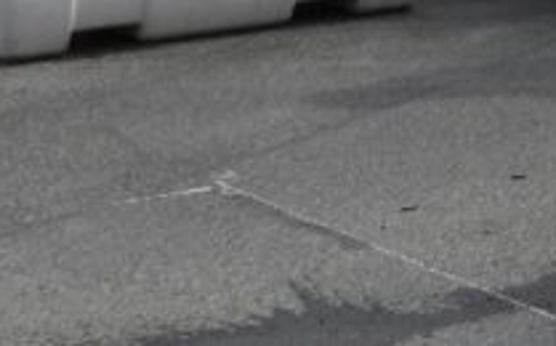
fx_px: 3465
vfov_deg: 5.5
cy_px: -516
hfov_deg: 8.7
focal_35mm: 229
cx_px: 1125
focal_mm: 7.9
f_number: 3.2
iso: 100
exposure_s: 1/1600
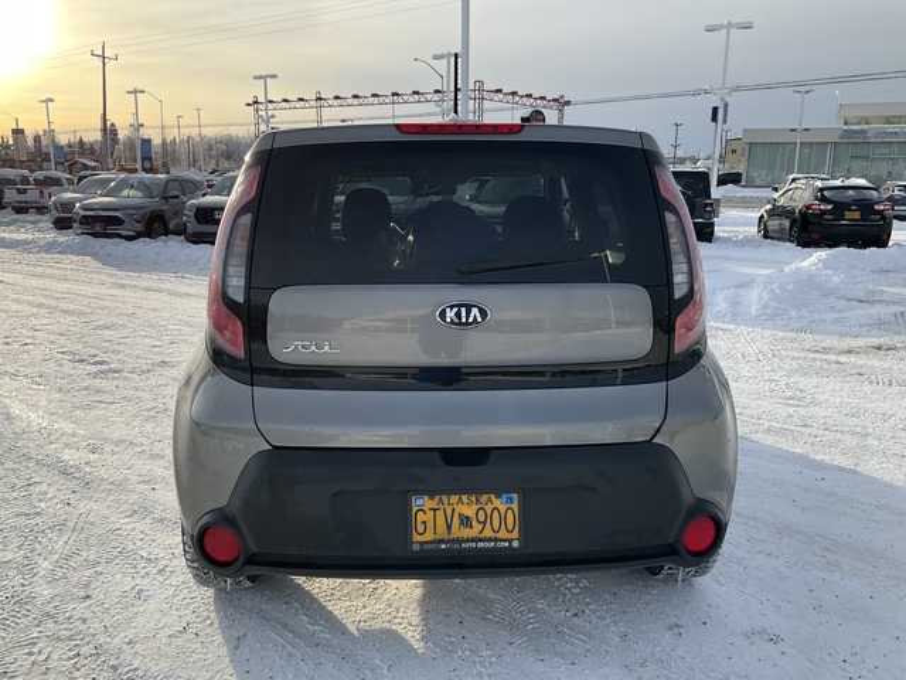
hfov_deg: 61.7
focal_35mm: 29
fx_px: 759
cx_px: 453
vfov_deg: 48.2
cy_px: 340
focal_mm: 3
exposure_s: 1/978
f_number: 1.8
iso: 25
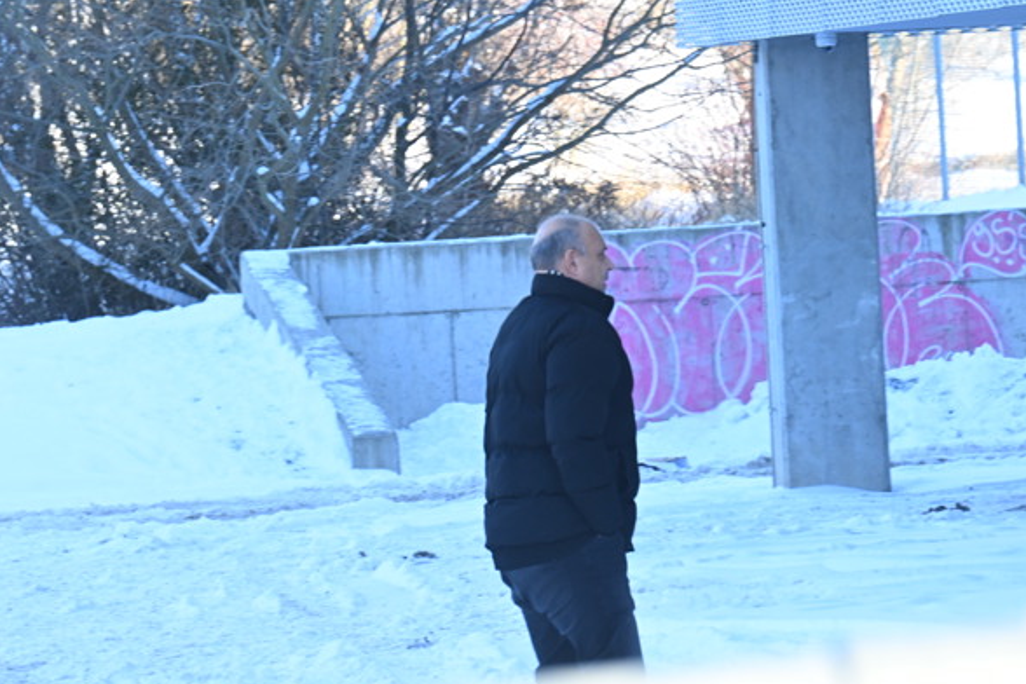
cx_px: 572
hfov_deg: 6.9
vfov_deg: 4.6
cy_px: 358
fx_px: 8521
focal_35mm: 299
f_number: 8
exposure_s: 1/160
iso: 800
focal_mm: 170
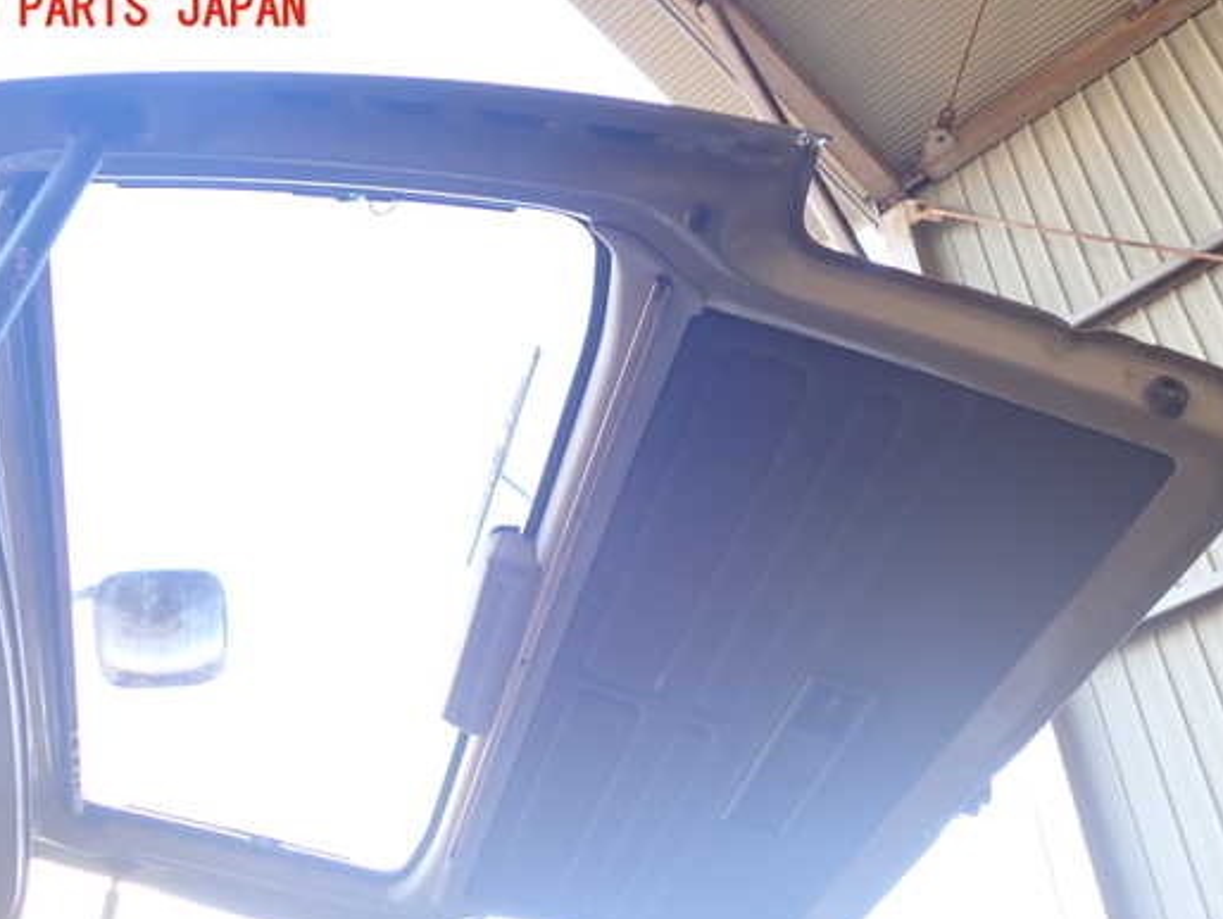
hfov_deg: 52.6
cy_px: 517
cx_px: 588
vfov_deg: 40.7
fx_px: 1237
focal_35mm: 35
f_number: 2.3
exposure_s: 1/60
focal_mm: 5.4
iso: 125
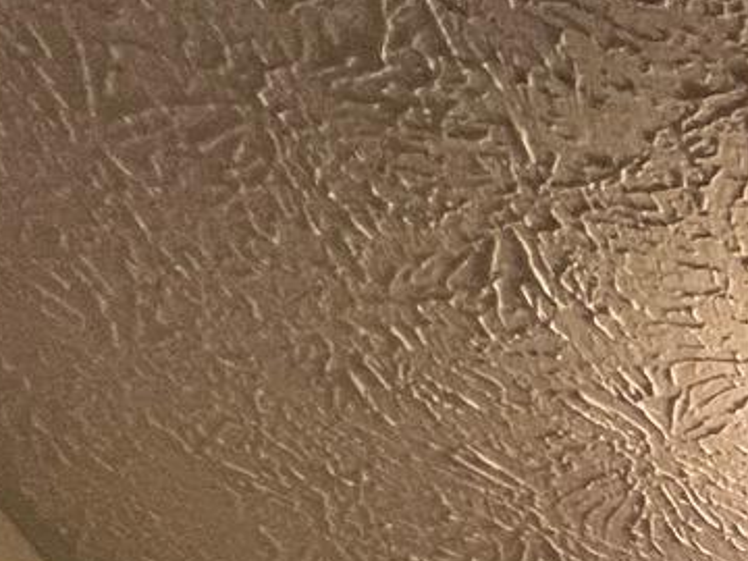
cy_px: 1587
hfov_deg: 19.0
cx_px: 1398
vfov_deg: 12.1
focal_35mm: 74
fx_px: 1599
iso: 250
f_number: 1.8
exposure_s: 1/60
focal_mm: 1.57
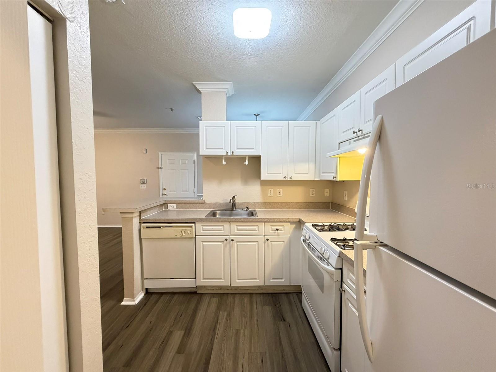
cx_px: 248
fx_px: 201
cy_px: 186
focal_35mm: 14
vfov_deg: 85.7
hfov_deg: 102.1
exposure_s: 1/60
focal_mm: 2.22
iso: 640
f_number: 2.2
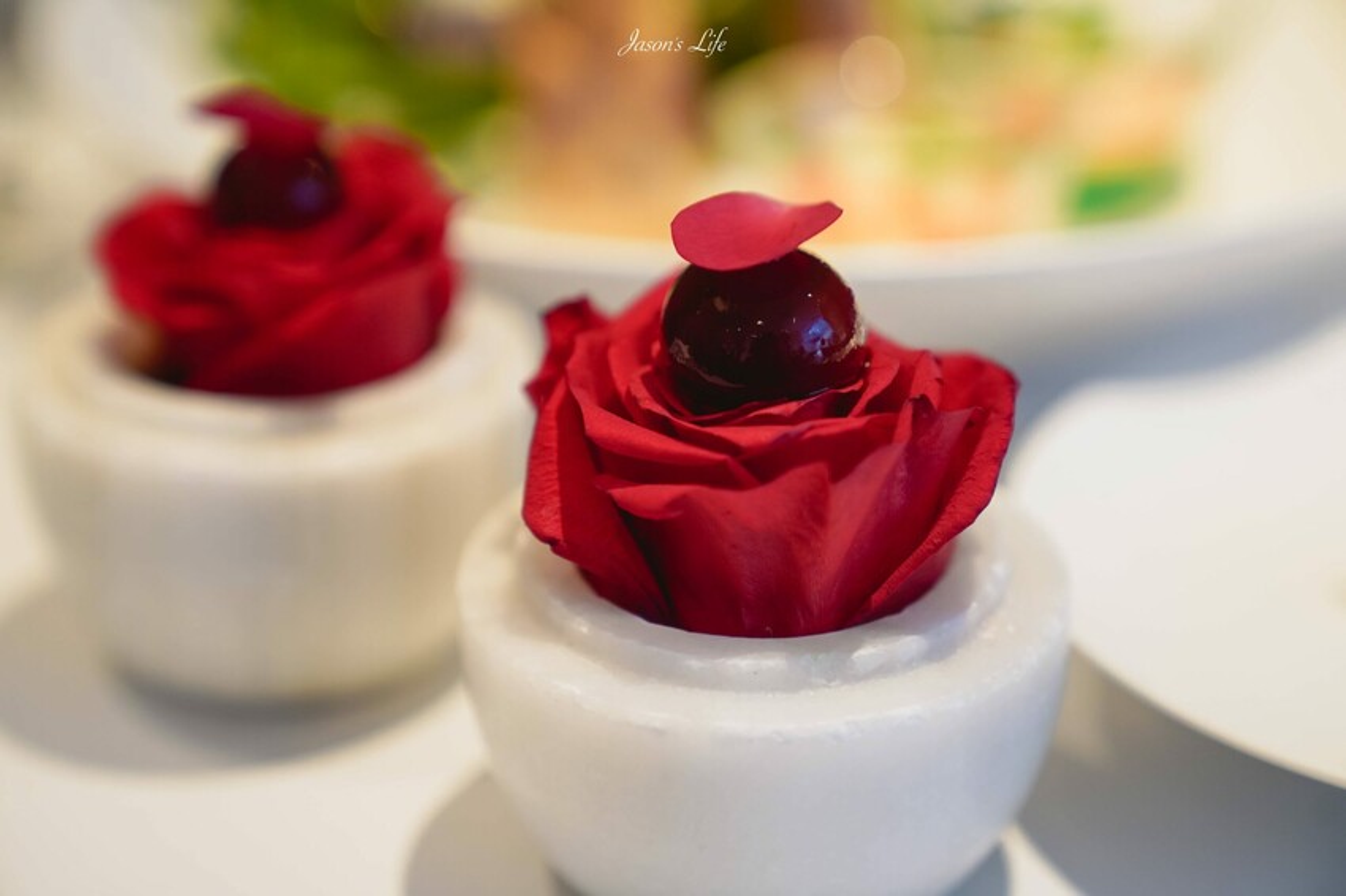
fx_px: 2616
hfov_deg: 28.9
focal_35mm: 70
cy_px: 448
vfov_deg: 19.4
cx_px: 673
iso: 1600
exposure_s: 1/80
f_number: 2.8
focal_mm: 70
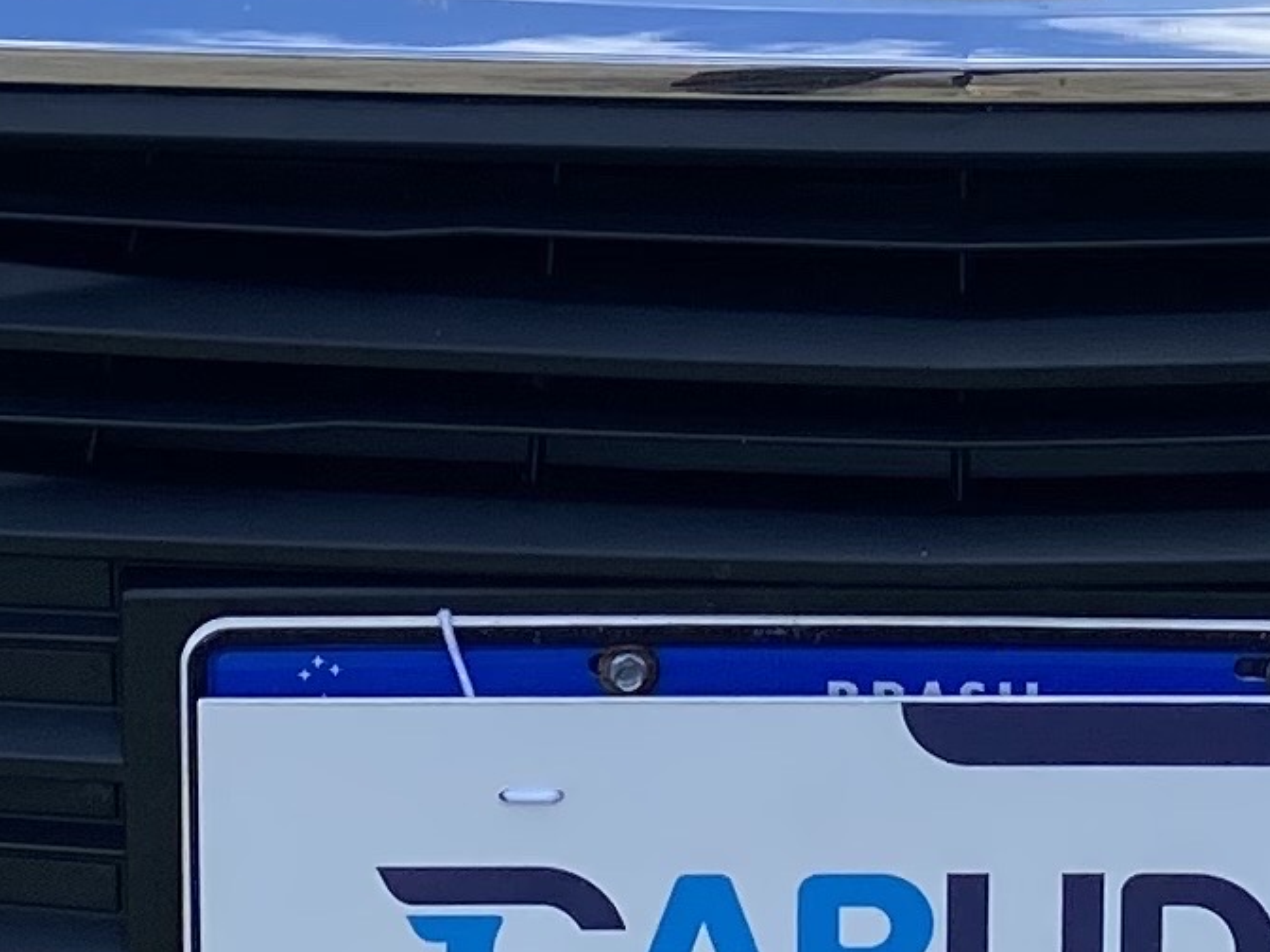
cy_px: -436
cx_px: 901
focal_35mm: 156
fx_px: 5723
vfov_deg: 9.3
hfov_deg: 12.6
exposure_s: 1/2688
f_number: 1.8
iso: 32
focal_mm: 4.25
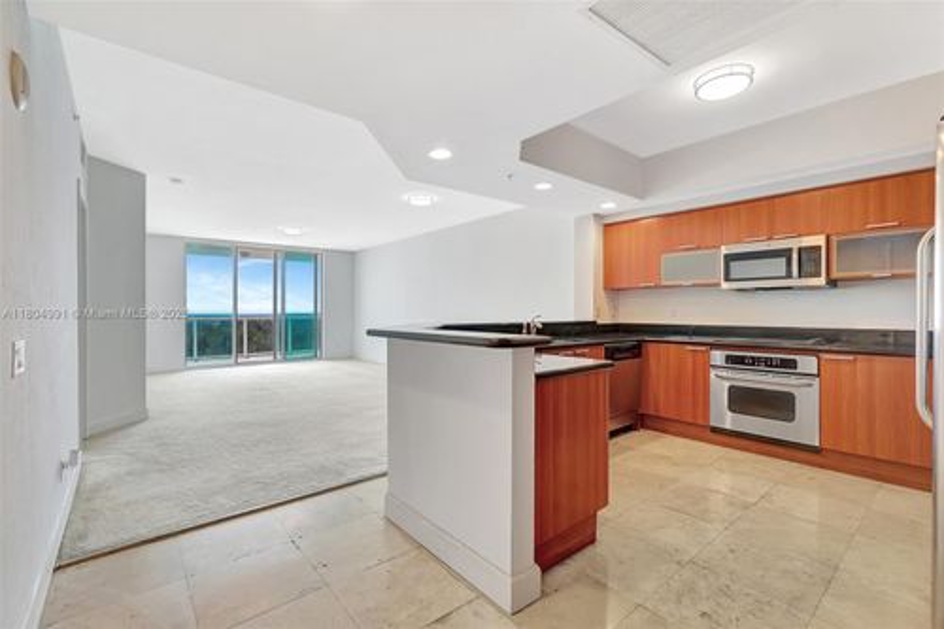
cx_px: 472
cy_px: 314
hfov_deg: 95.0
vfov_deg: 72.0
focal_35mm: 16
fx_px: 432
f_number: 13
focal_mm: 16.5
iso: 640
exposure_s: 1/10
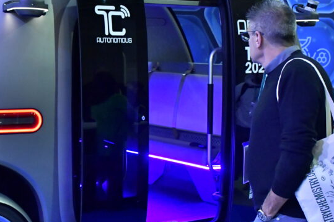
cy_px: 135
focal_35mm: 76
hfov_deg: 26.3
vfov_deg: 17.9
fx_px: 705
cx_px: 77
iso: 3200
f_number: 5.6
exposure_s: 1/200
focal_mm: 27
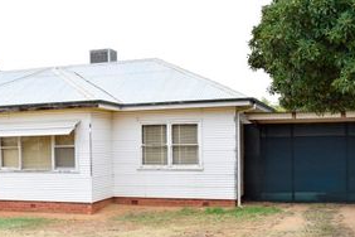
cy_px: 156
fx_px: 542
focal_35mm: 55
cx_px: 78
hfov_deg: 35.2
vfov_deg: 24.5
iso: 200
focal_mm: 22
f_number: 9
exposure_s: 1/160
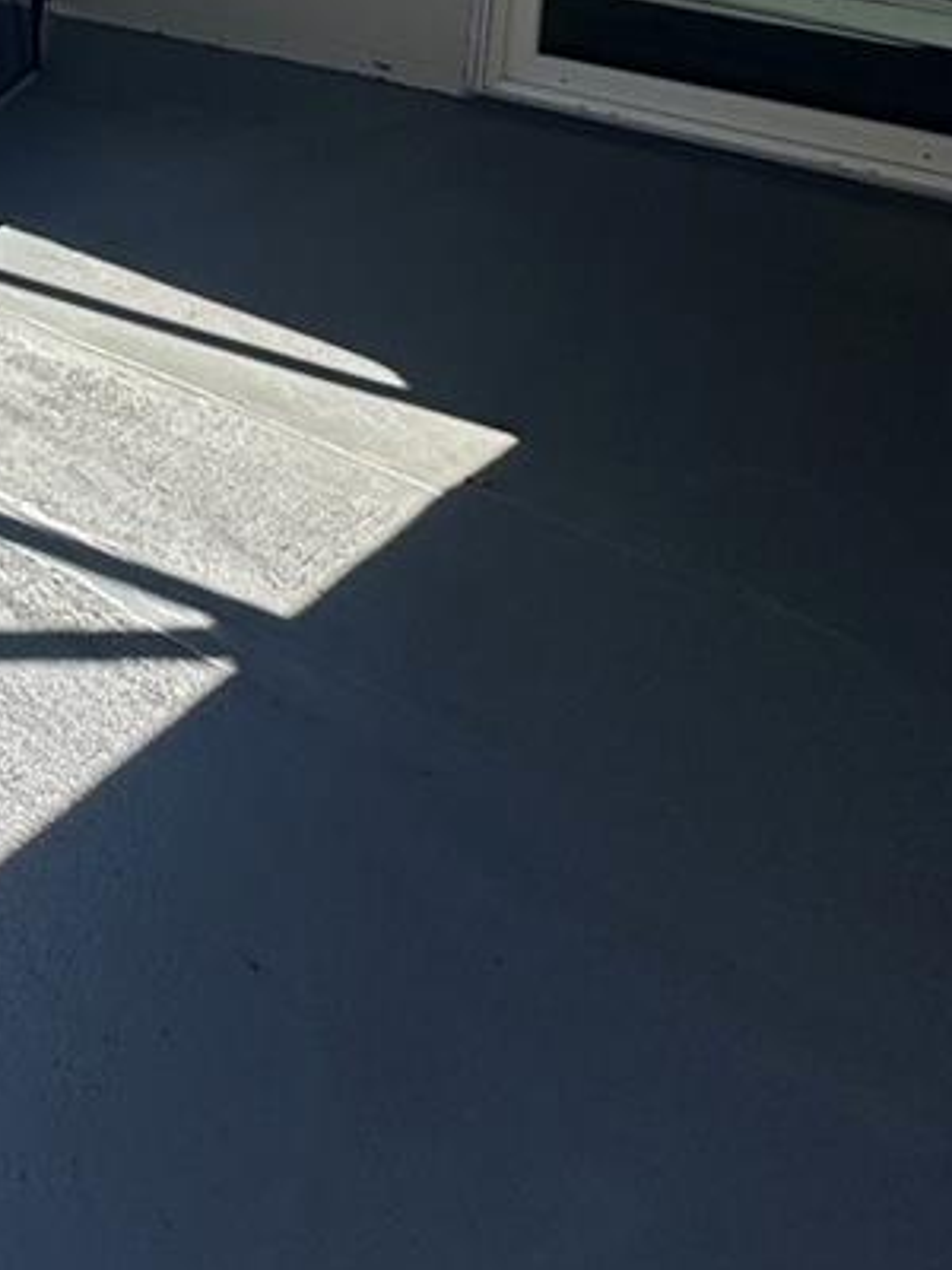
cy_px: -168
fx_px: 1540
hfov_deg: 26.0
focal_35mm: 42
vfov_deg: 36.8
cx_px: -451
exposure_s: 1/633
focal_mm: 2.22
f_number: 2.2
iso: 40
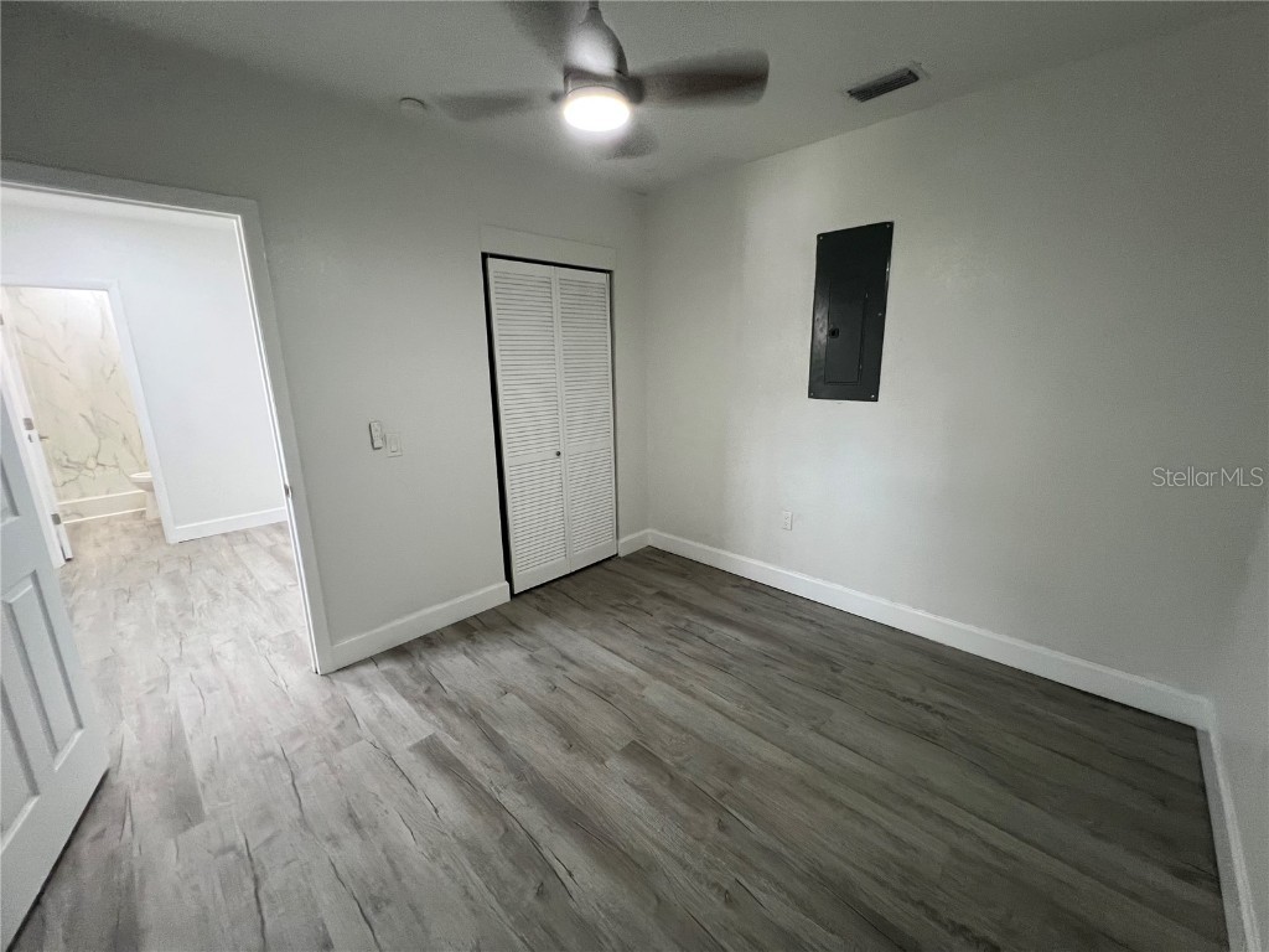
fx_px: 477
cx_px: 634
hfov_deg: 106.2
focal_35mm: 13
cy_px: 476
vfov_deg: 89.9
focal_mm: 1.57
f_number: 1.8
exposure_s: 1/60
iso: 250
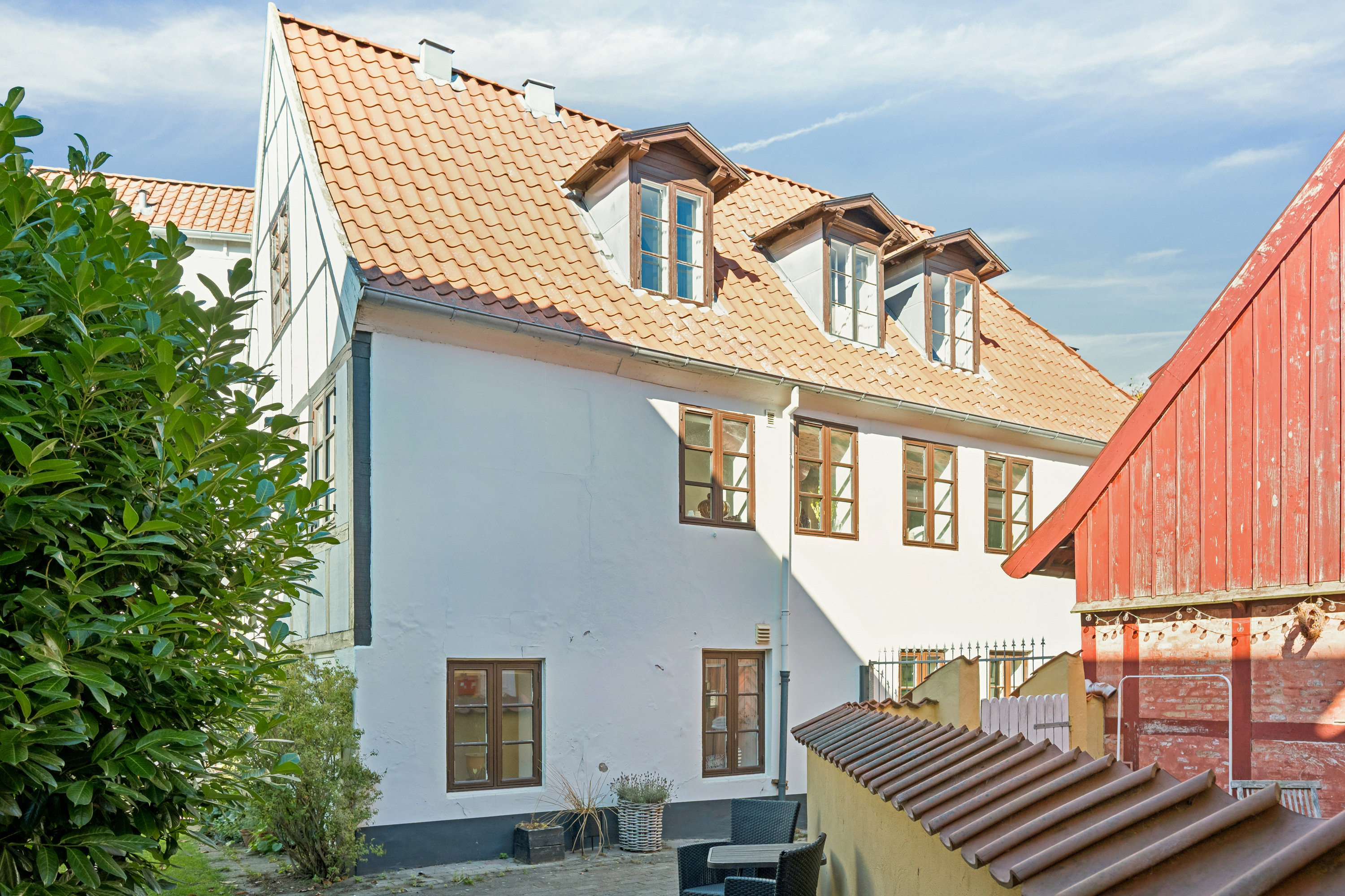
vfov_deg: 54.1
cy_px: 448
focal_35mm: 24
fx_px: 878
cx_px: 672
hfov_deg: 74.9
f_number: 6.3
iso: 320
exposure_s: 1/400
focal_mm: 23.5
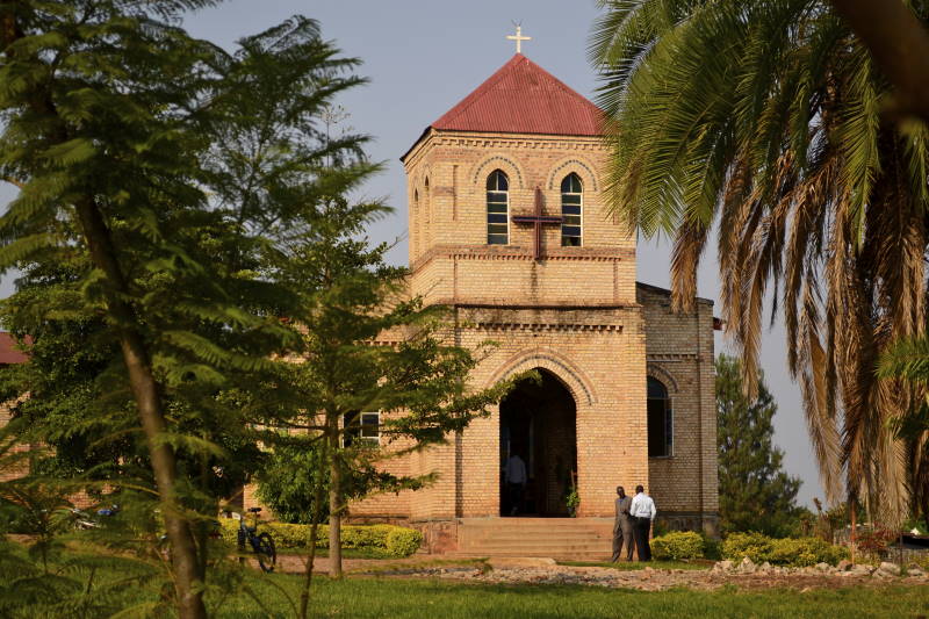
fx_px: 2012
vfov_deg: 17.5
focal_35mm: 78
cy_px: 310
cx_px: 464
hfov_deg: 26.0
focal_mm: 52
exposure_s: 1/640
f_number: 5.6
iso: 200
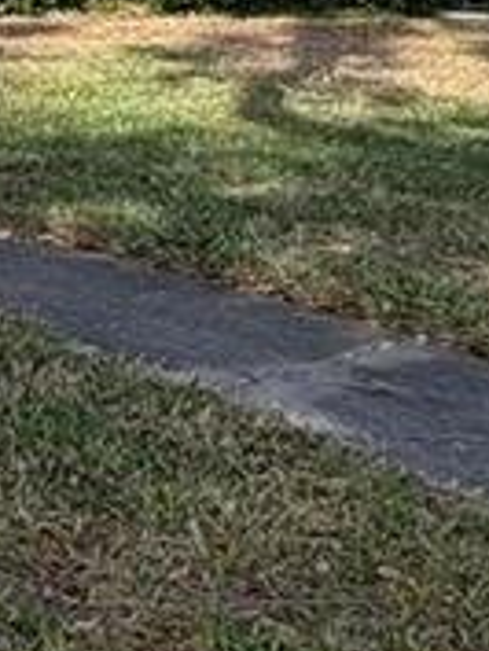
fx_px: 1787
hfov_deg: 12.4
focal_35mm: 95
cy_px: 147
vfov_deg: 20.4
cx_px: -680
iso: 64
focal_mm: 2.22
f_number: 2.2
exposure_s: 1/565
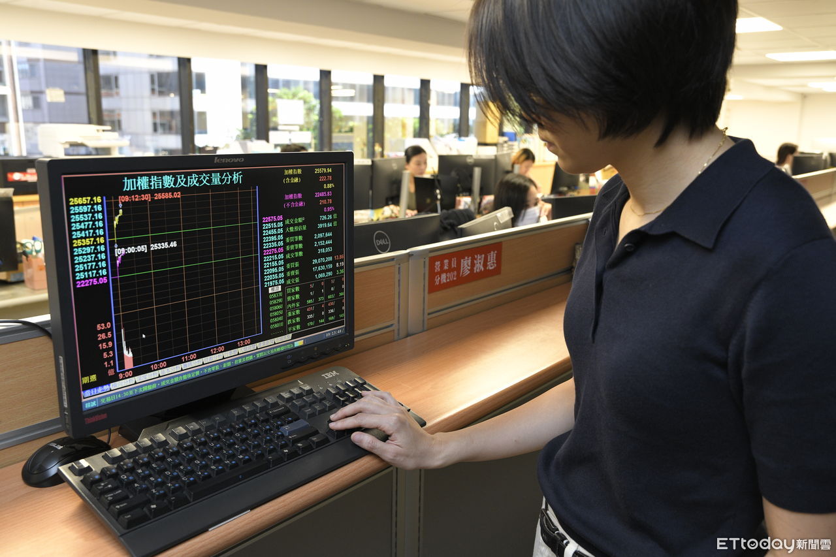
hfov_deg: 58.7
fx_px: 743
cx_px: 418
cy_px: 278
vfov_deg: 41.1
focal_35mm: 32
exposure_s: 1/50
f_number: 5.6
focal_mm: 32
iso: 1600
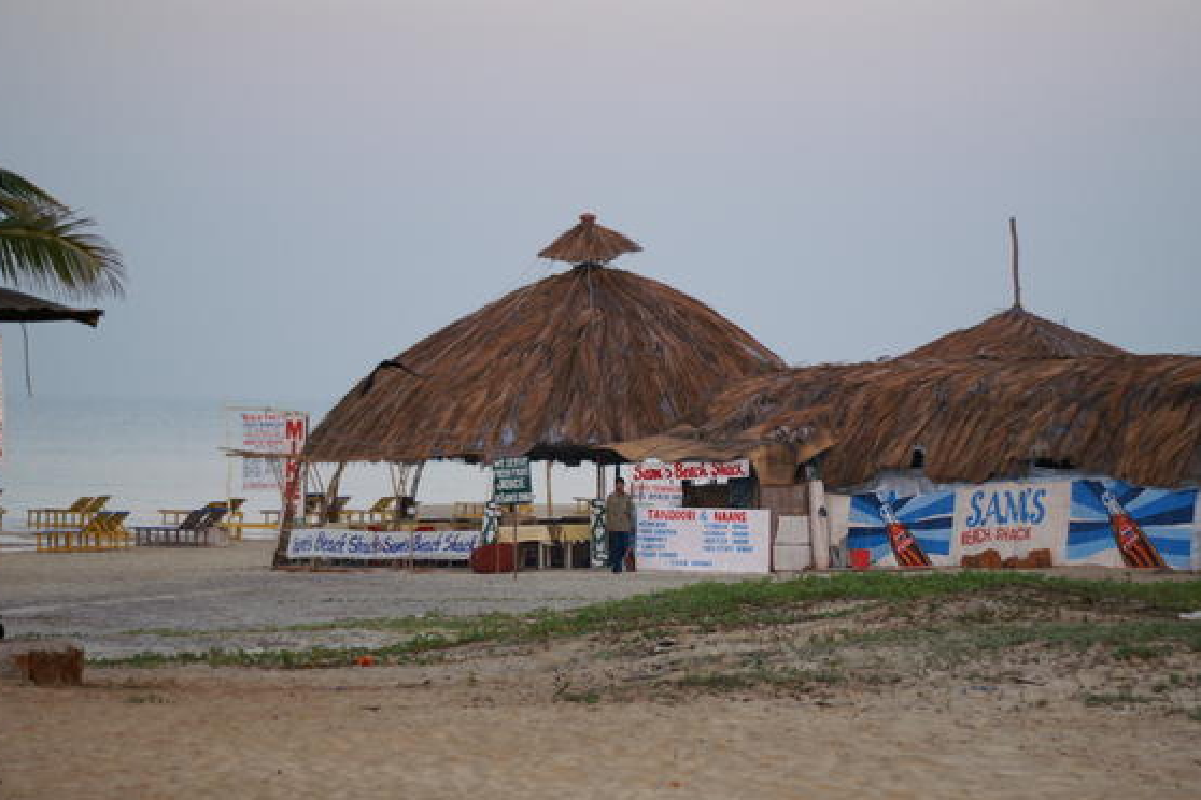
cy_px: 456
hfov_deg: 11.9
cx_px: 656
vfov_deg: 8.0
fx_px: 5738
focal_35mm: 172
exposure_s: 1/250
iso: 400
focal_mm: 100
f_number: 4.5
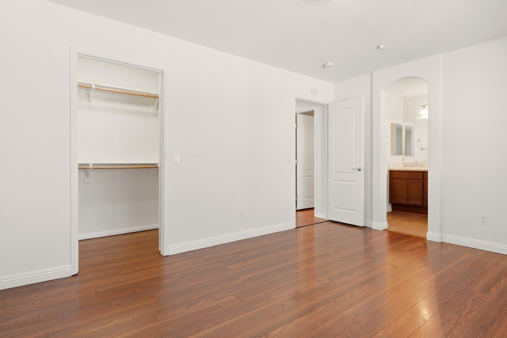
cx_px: 328
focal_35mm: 19
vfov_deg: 64.5
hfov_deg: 84.6
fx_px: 268
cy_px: 163
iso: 320
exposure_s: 1/640
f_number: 6.3
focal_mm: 14
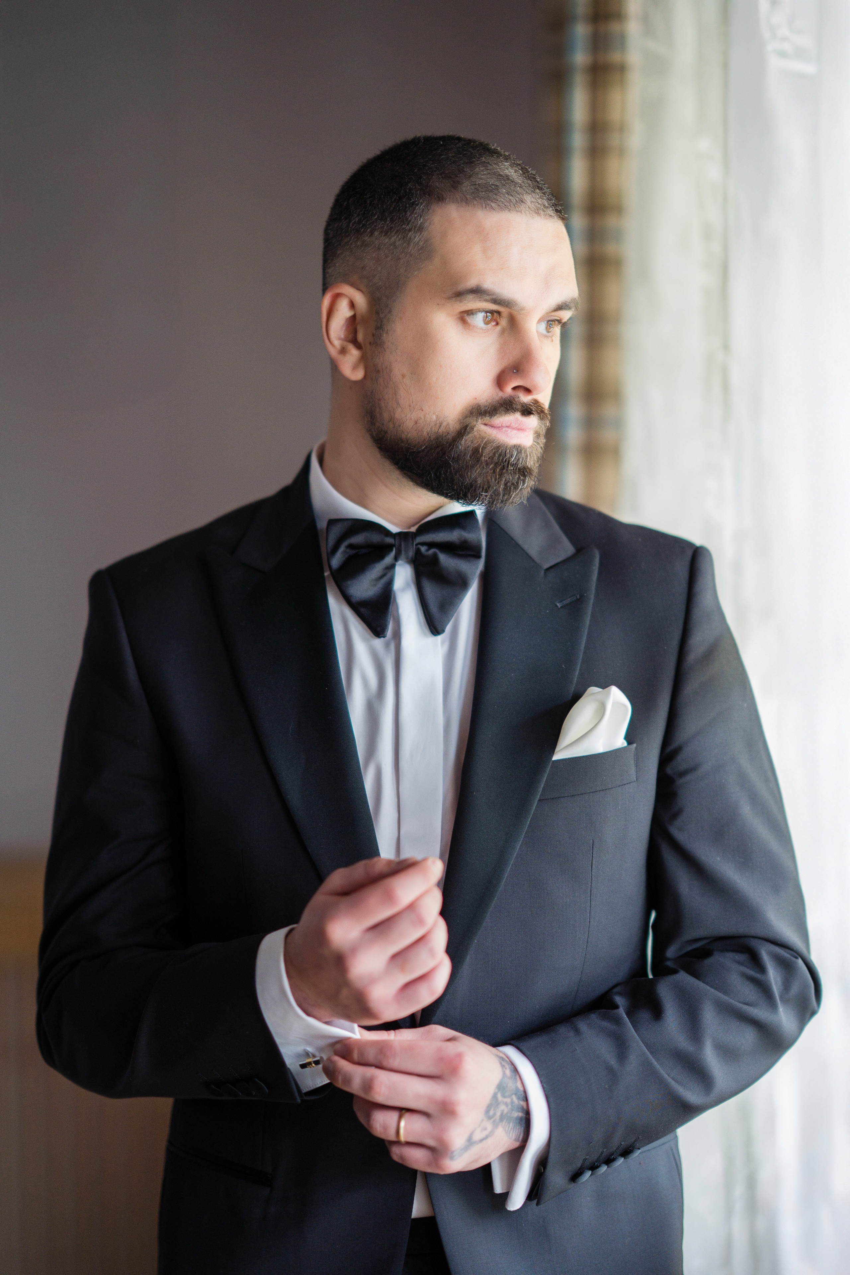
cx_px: 425
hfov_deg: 16.1
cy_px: 638
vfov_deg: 23.9
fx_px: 3010
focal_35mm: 85
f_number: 1.4
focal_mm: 85
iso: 800
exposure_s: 1/250
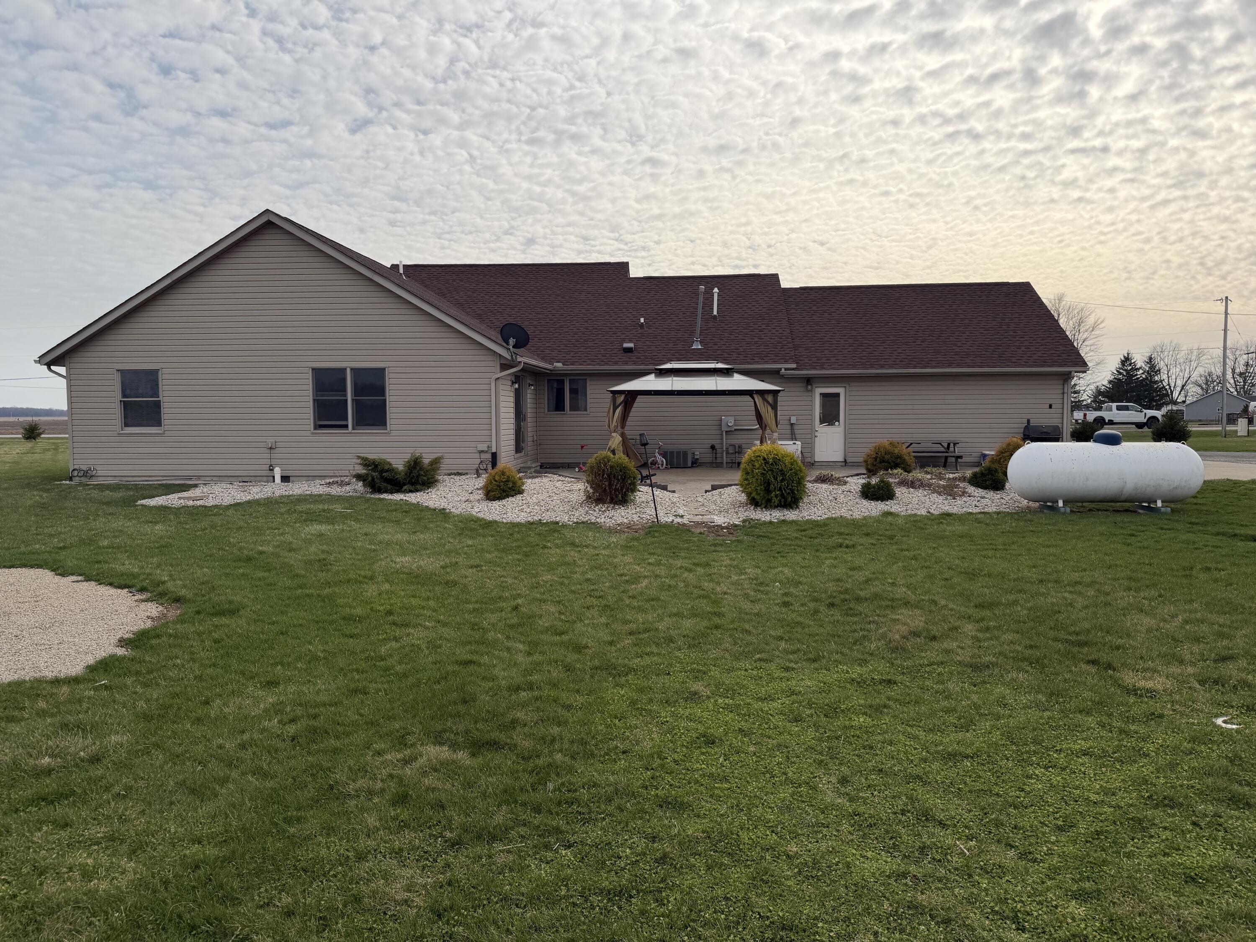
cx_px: 628
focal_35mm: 24
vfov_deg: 56.8
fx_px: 871
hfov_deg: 71.6
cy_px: 471
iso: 80
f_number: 1.78
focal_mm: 6.76
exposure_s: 1/7353
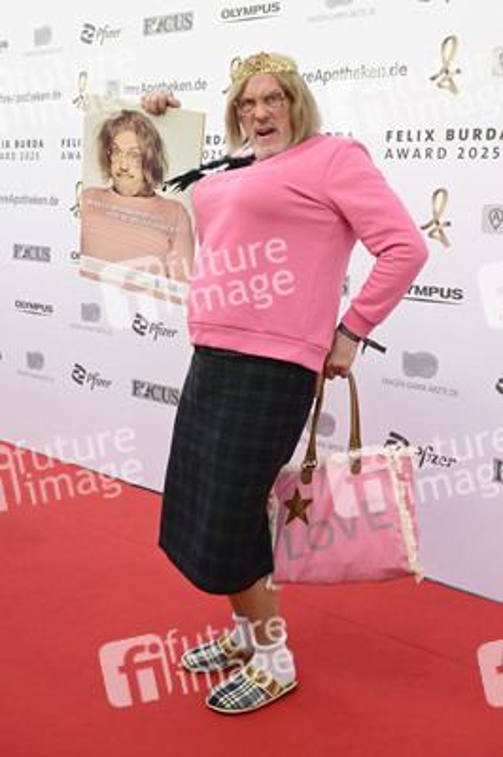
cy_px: 378
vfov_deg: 60.3
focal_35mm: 31
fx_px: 651
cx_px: 252
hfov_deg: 42.3
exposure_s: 1/200
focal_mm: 31
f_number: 7.1
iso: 250
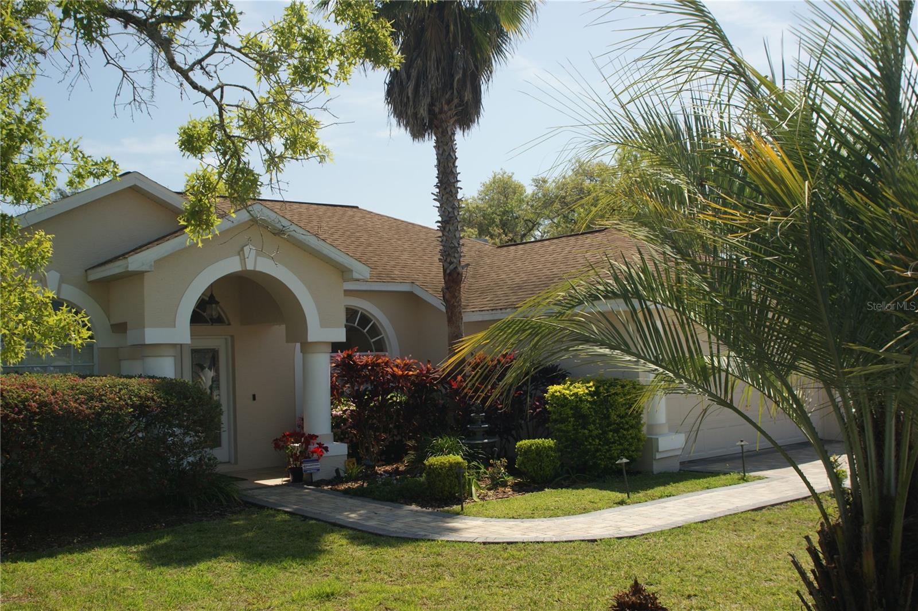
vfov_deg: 36.8
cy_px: 306
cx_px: 459
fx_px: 917
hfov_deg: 53.2
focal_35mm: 36
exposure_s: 1/80
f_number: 8
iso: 100
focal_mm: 24
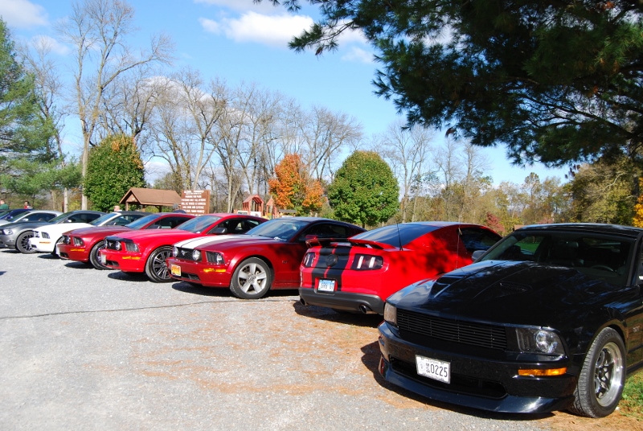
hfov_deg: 55.0
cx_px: 322
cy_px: 216
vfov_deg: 38.5
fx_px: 617
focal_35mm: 34
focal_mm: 23
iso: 100
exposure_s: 1/200
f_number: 7.1
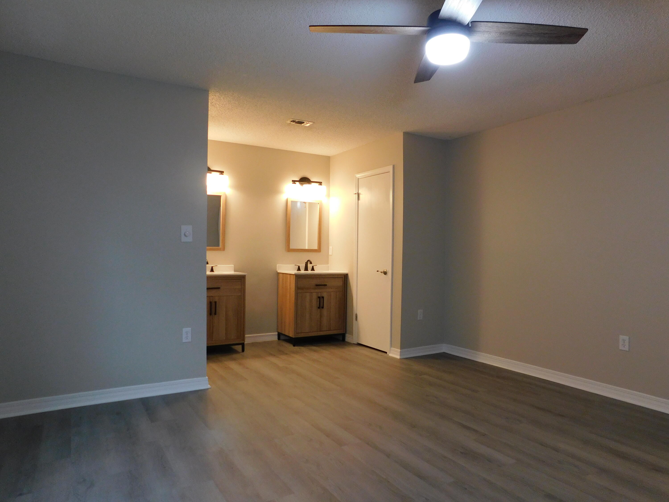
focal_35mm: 23
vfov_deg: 58.9
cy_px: 251
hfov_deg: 73.9
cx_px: 334
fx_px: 445
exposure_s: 1/30
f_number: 3
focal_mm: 4
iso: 220
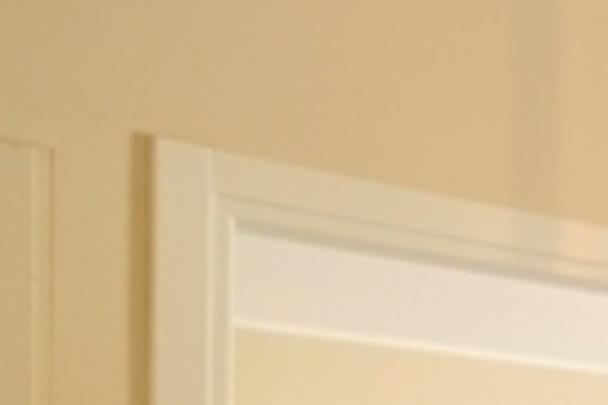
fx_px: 1604
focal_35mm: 95
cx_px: 1428
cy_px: 634
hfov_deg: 14.6
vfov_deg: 13.4
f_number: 22
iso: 200
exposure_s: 1
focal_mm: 20
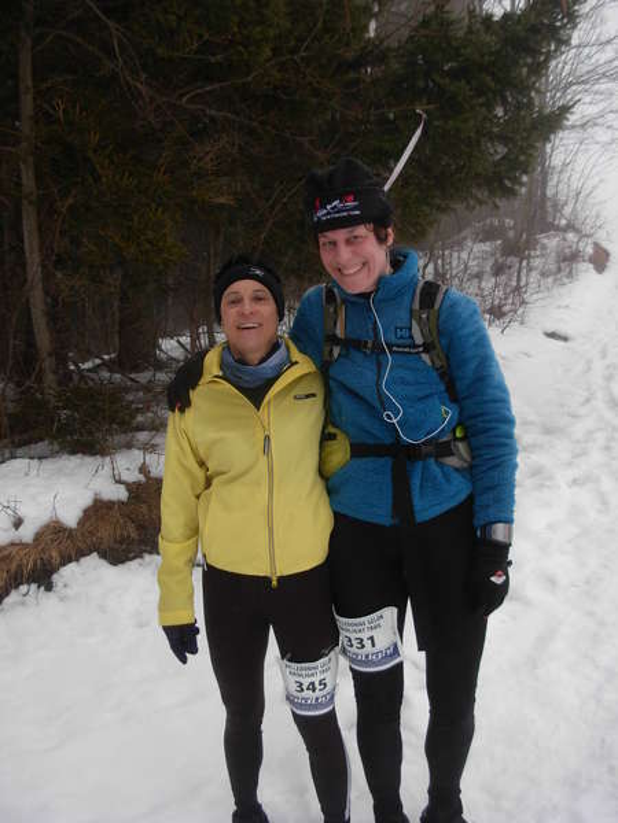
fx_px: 905
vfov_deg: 49.0
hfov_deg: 37.7
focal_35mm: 38
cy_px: 412
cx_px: 309
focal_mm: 6.3
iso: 79
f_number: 2.9
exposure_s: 1/279
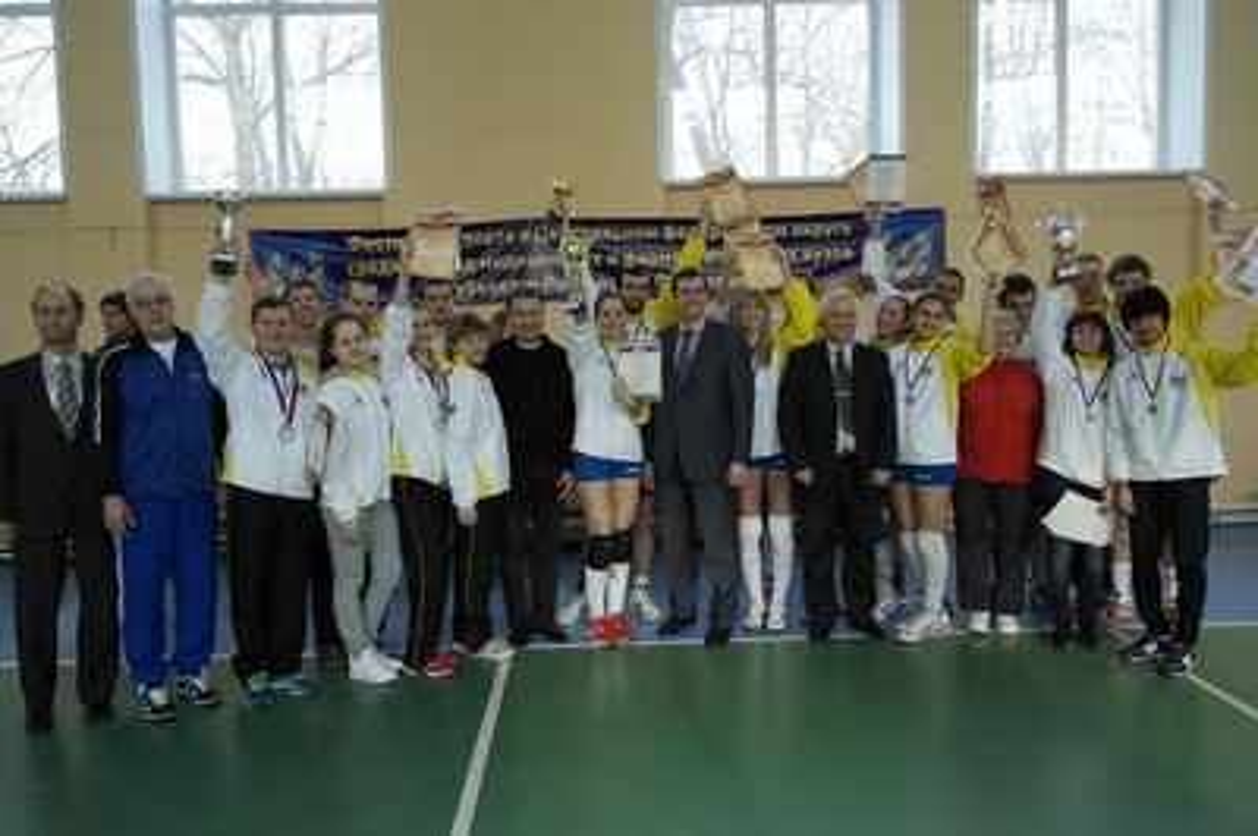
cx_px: 629
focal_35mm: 30
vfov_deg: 43.5
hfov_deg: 62.0
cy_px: 418
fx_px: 1047
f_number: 3.5
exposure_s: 1/80
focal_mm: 20
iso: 200
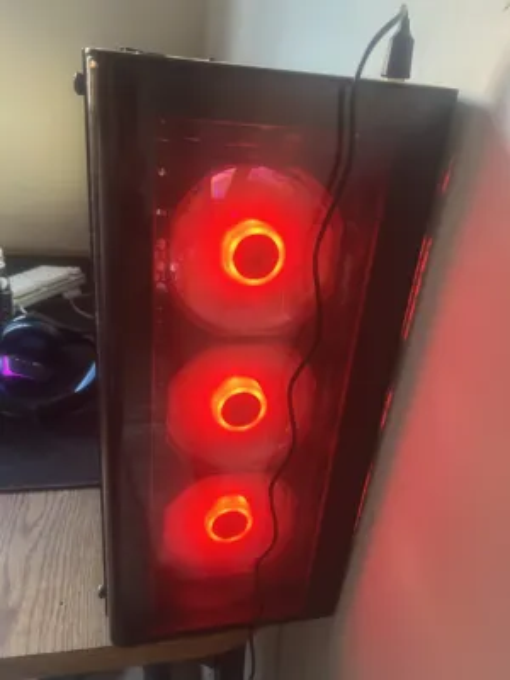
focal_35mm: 26
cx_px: 255
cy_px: 340
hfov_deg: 53.1
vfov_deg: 67.3
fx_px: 511
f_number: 1.5
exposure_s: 1/41
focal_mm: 5.7
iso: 500
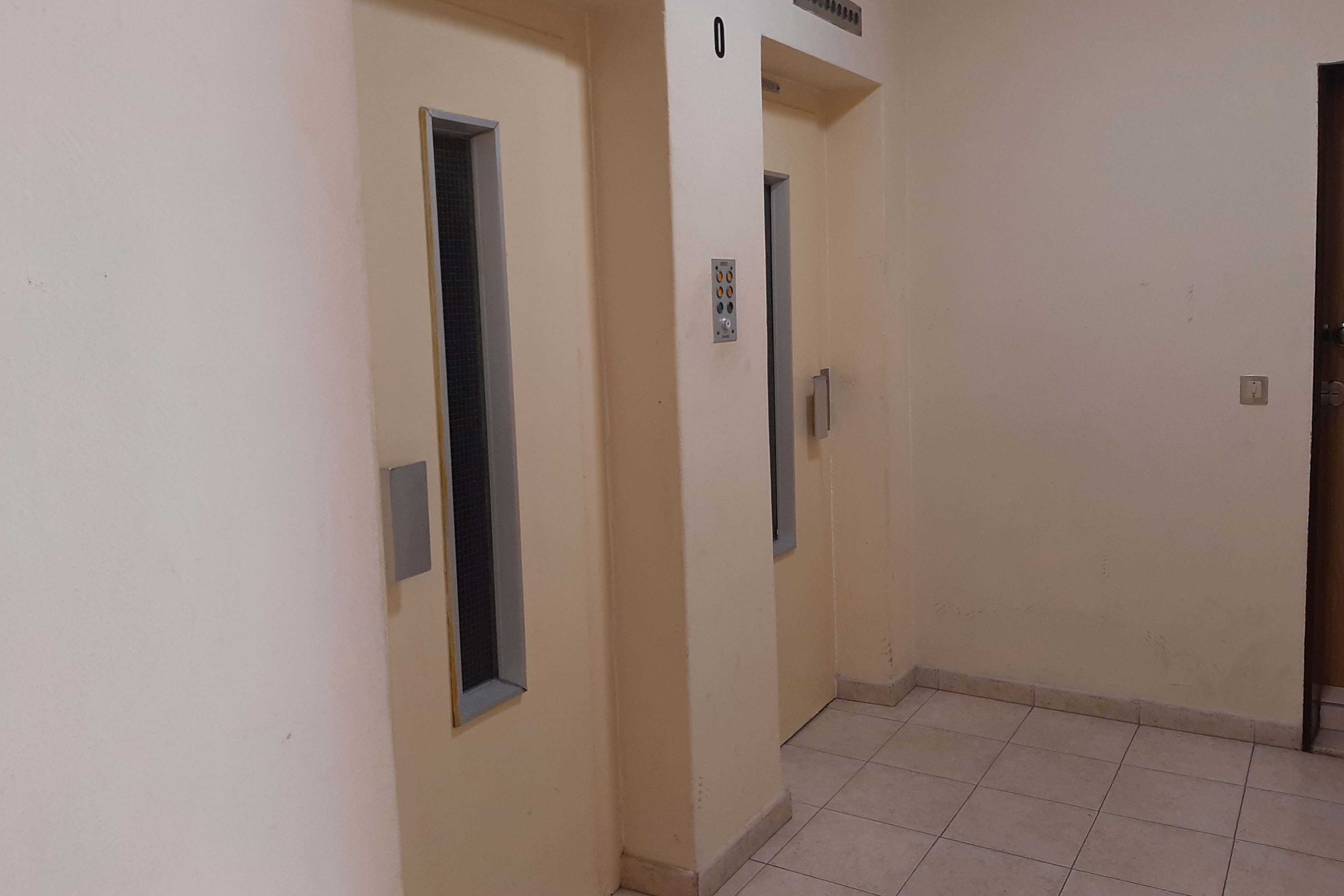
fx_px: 1083
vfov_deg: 44.9
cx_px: 682
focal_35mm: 29
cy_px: 400
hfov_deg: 63.7
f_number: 1.7
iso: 100
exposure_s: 1/50
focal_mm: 3.93
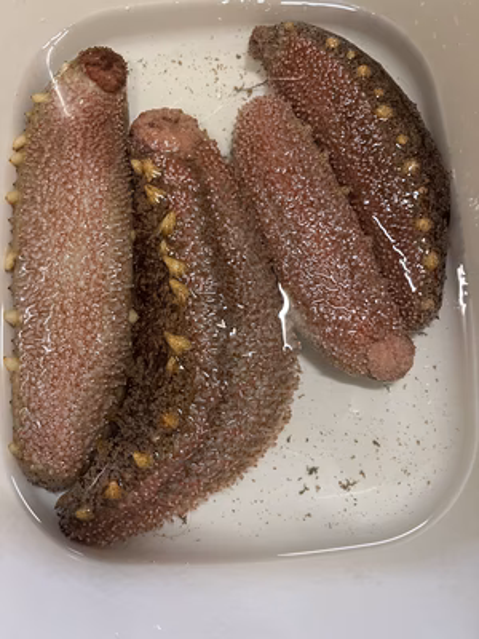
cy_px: 320
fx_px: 480
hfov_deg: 53.1
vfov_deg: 67.3
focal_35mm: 26
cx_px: 240
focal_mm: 5.1
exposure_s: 1/50
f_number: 1.6
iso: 250
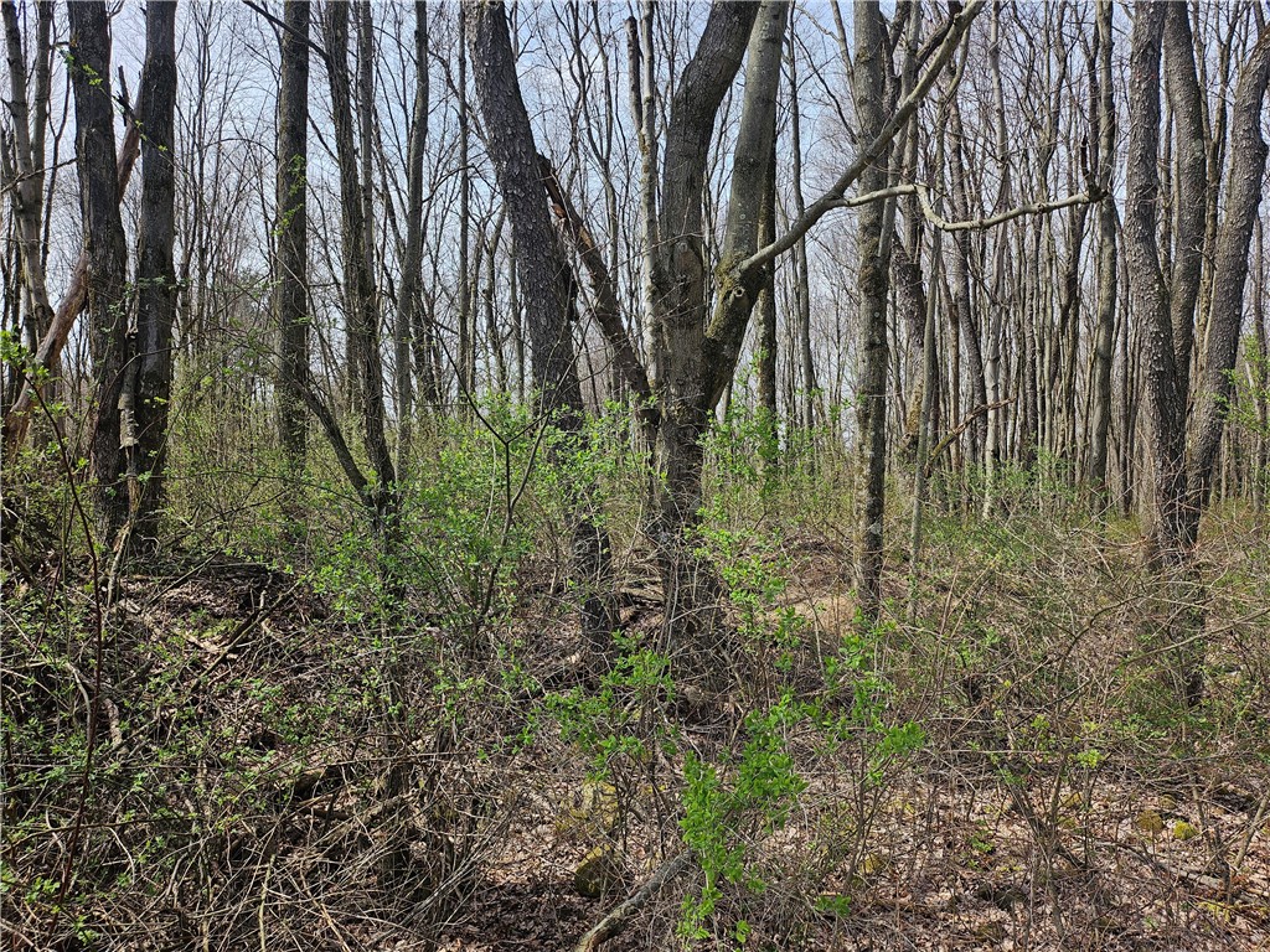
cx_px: 635
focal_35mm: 24
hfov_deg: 71.6
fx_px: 881
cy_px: 476
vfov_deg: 56.8
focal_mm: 5
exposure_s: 1/1559
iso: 50
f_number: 1.8
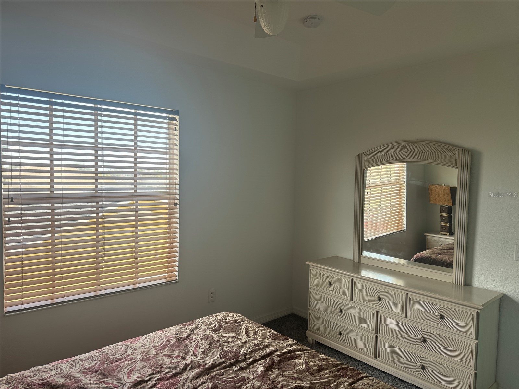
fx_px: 360
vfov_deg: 56.8
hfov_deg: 71.6
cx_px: 260
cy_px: 194
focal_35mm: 24
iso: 80
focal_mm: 6.76
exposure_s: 1/164
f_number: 1.78
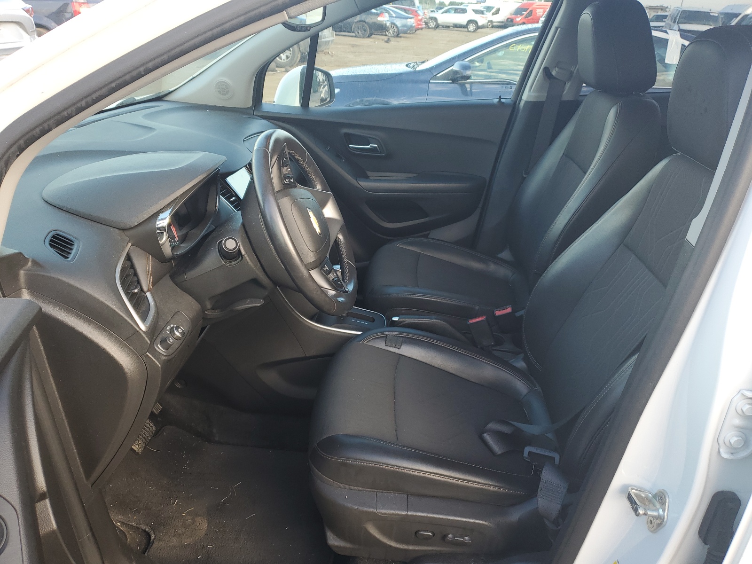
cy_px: 282
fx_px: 565
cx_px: 376
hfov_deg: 67.3
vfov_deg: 53.1
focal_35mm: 26
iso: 50
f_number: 1.5
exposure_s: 1/143
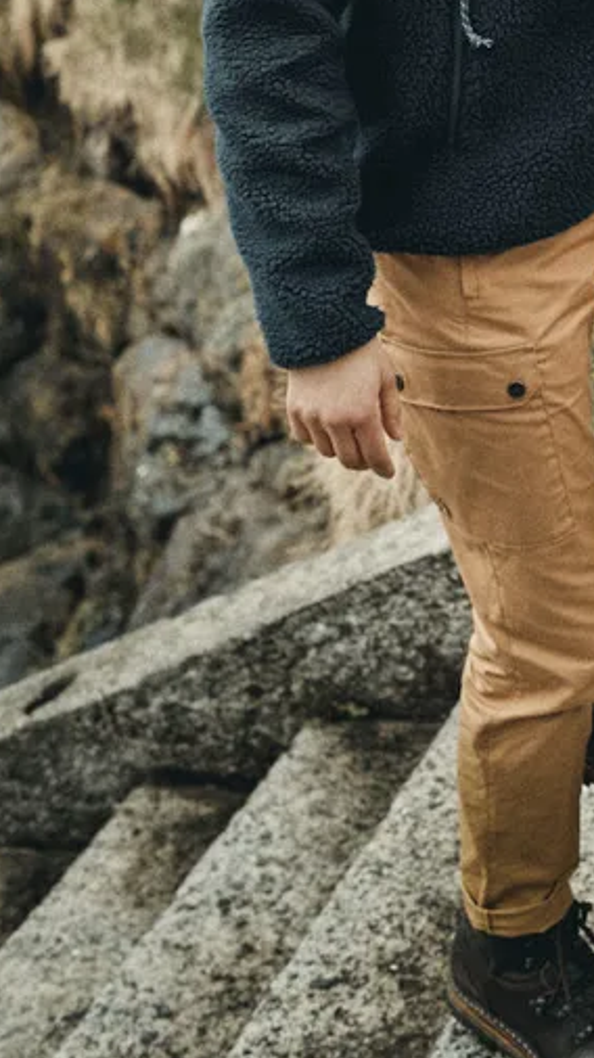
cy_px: 138
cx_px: 688
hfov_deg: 13.5
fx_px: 2440
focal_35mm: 87
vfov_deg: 23.9
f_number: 3.5
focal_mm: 35
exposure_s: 1/500
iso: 125
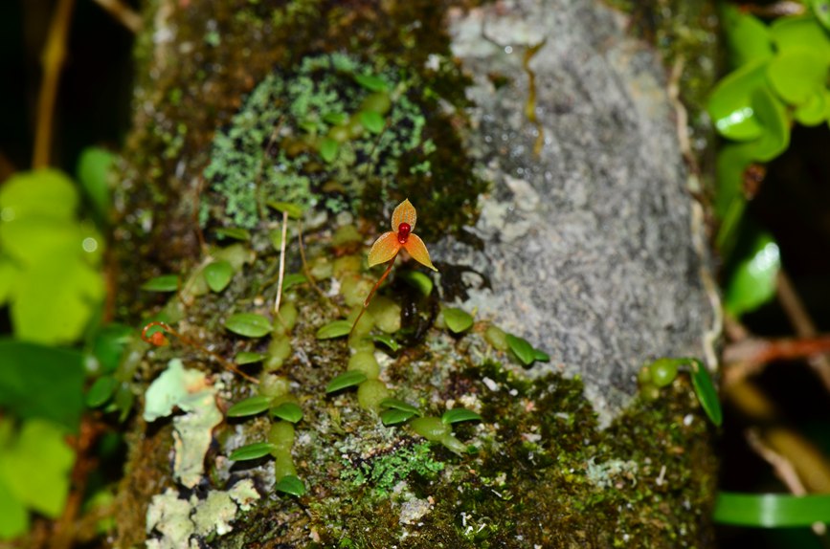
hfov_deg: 13.1
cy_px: 274
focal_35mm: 158
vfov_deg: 8.7
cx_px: 415
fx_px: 3623
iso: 160
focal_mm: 105
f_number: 16
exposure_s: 1/125
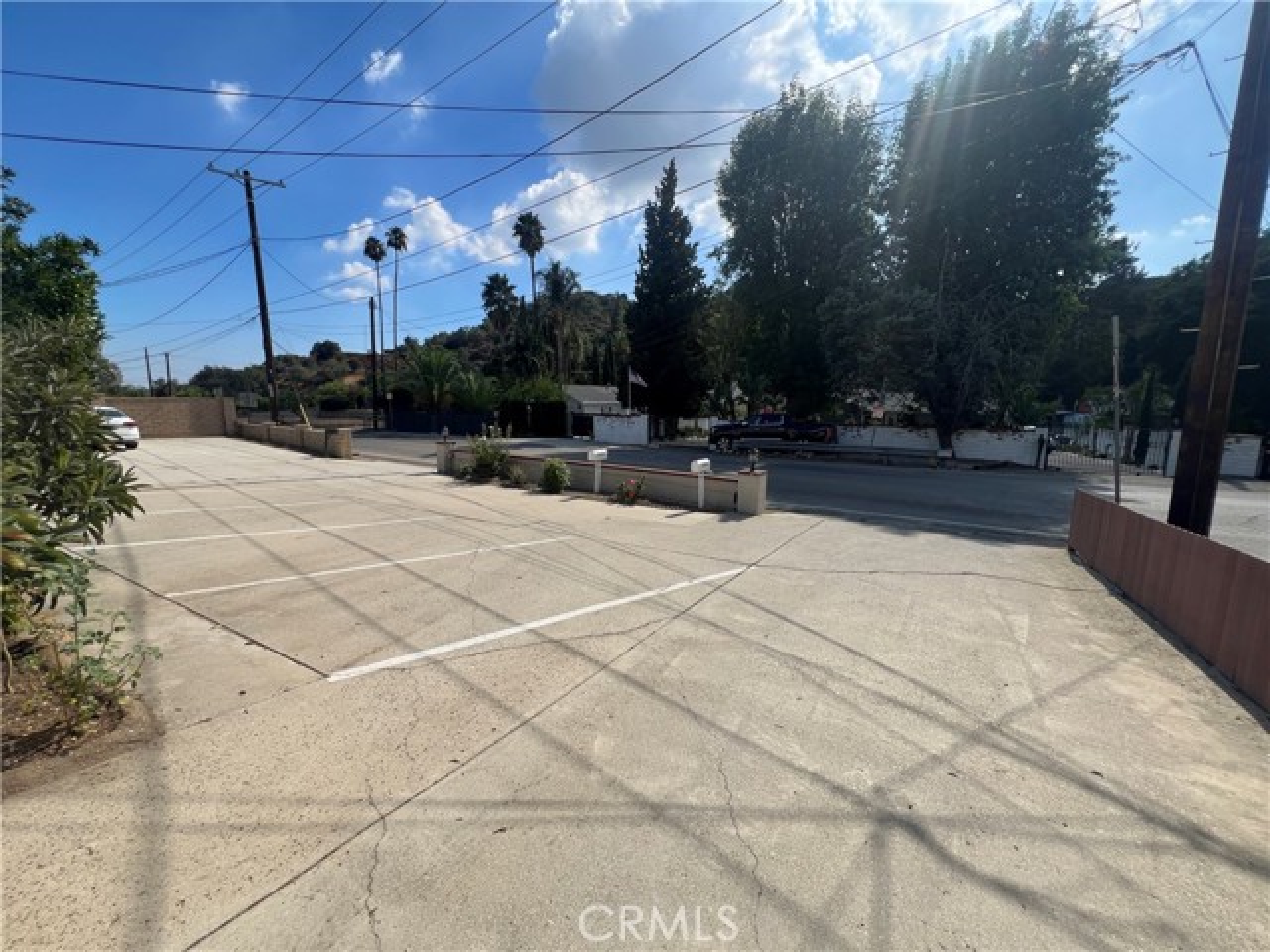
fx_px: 477
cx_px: 635
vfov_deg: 89.9
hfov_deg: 106.2
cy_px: 476
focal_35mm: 13
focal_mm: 1.57
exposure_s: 1/1553
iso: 32
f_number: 1.8
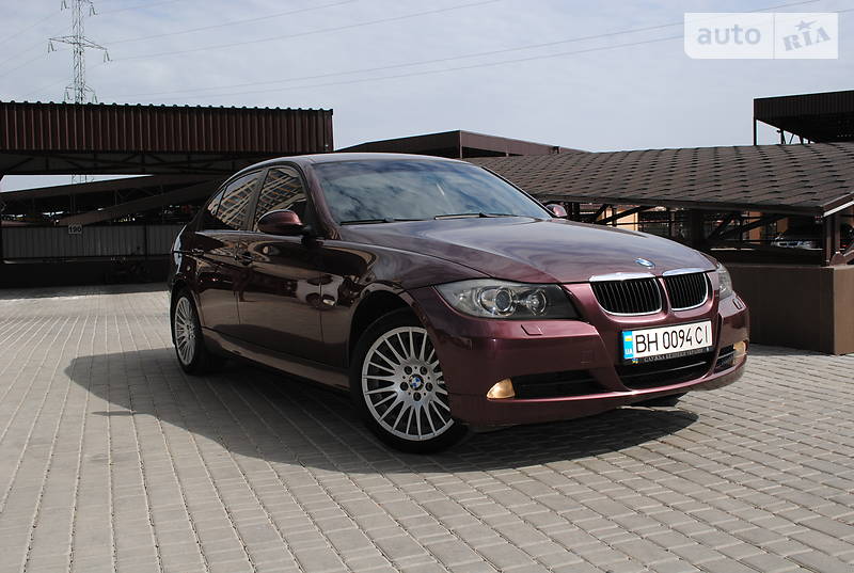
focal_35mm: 36
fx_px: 856
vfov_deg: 37.0
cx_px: 427
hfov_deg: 53.0
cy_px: 286
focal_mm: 24
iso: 100
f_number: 9
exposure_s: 1/200
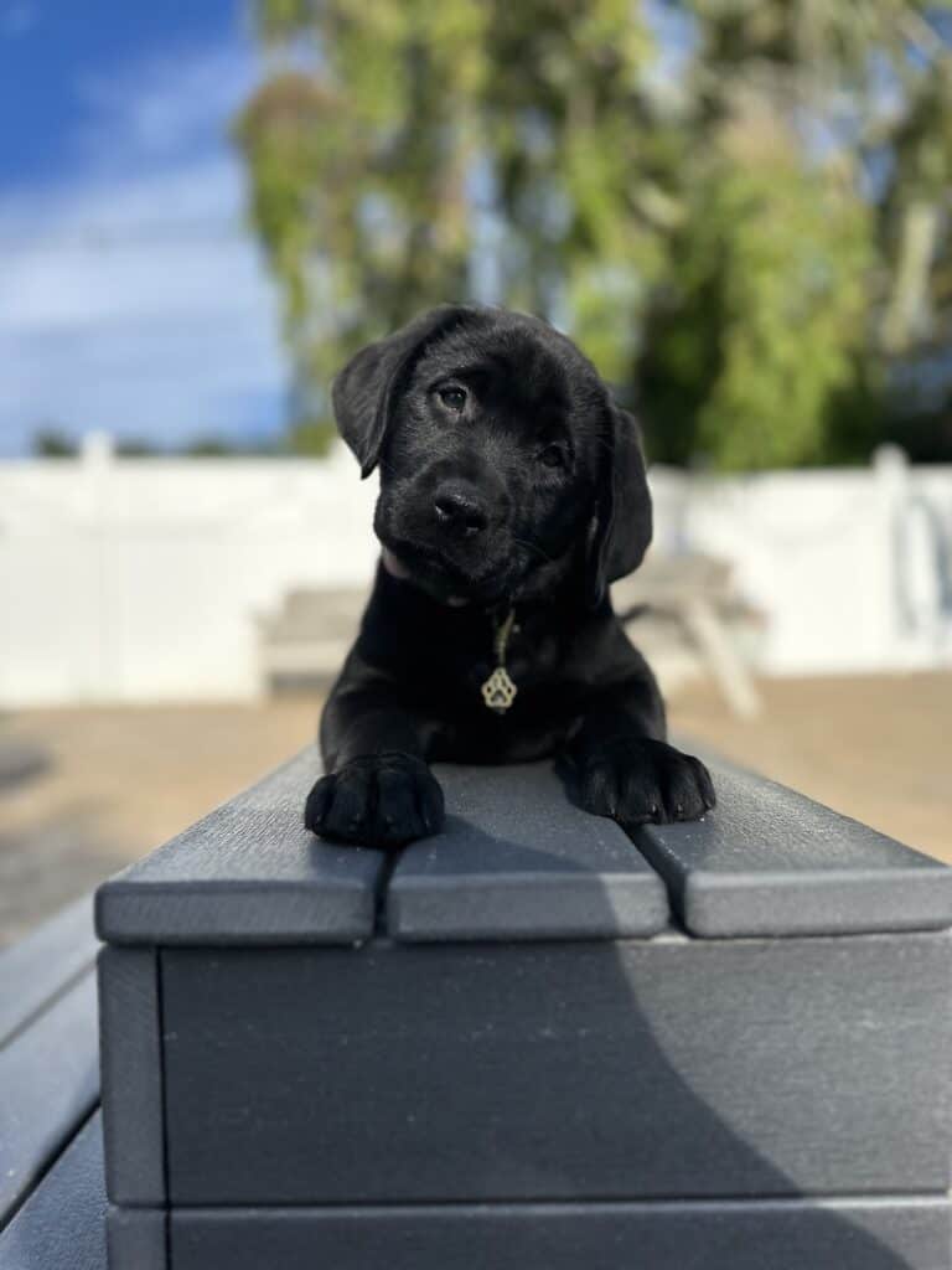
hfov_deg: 56.8
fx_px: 880
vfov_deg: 71.6
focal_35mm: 24
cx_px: 476
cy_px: 635
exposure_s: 1/3155
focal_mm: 6.86
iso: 80
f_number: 1.78
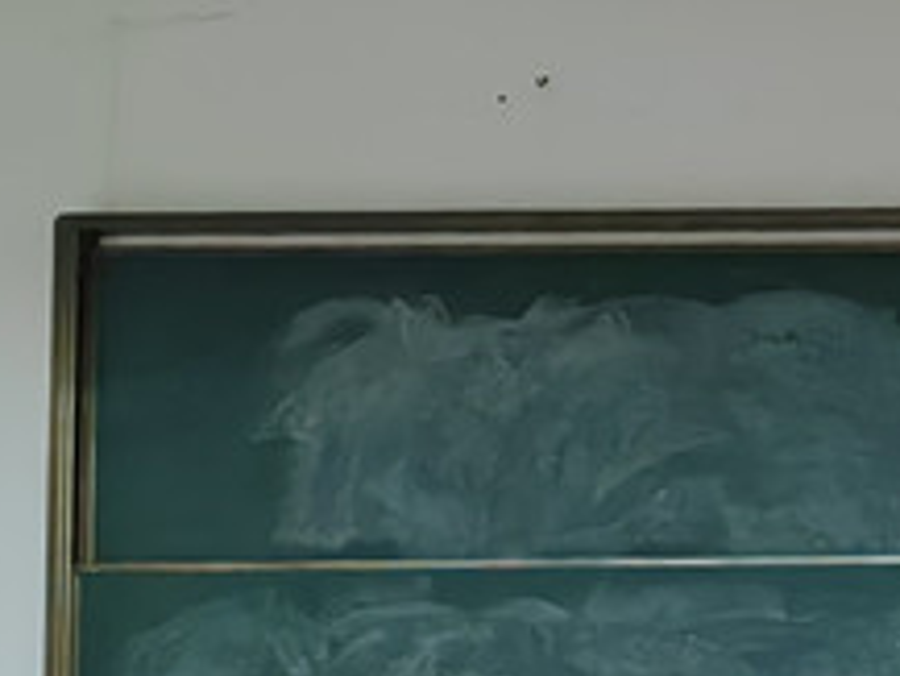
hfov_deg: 18.6
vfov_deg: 17.9
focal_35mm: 81
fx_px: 2107
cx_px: 1626
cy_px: 605
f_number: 2
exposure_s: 1/25
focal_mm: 1.82
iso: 1322
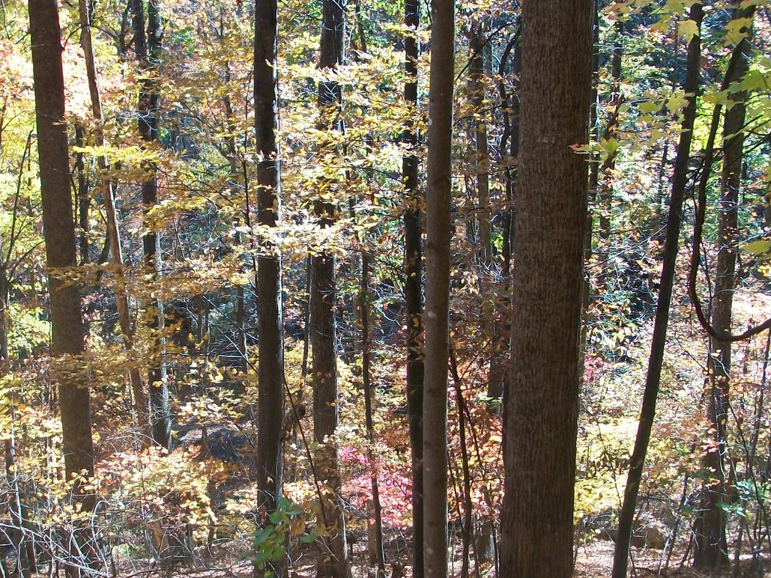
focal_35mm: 50
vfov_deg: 29.1
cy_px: 319
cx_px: 292
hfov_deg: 38.0
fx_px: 1114
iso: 80
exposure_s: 1/160
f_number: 2.8
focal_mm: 5.7
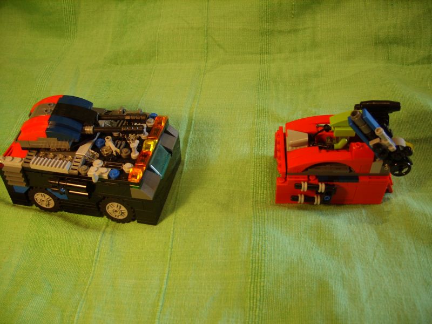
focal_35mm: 38
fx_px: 474
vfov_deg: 37.7
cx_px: 216
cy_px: 162
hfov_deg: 49.0
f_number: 2.8
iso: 100
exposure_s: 1/24
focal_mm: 7.8
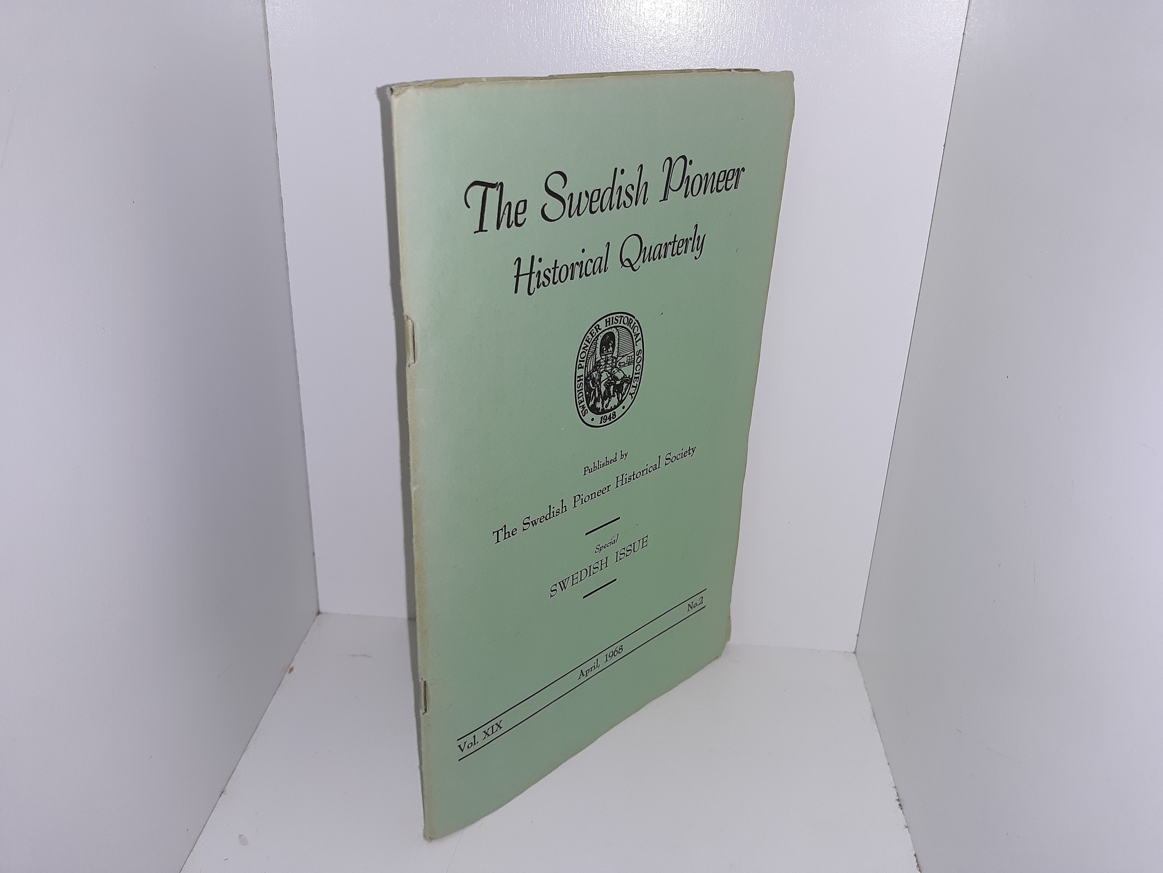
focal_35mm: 28
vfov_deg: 49.7
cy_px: 436
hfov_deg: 63.4
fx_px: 941
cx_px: 582
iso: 40
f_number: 1.7
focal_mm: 3.7
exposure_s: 1/157
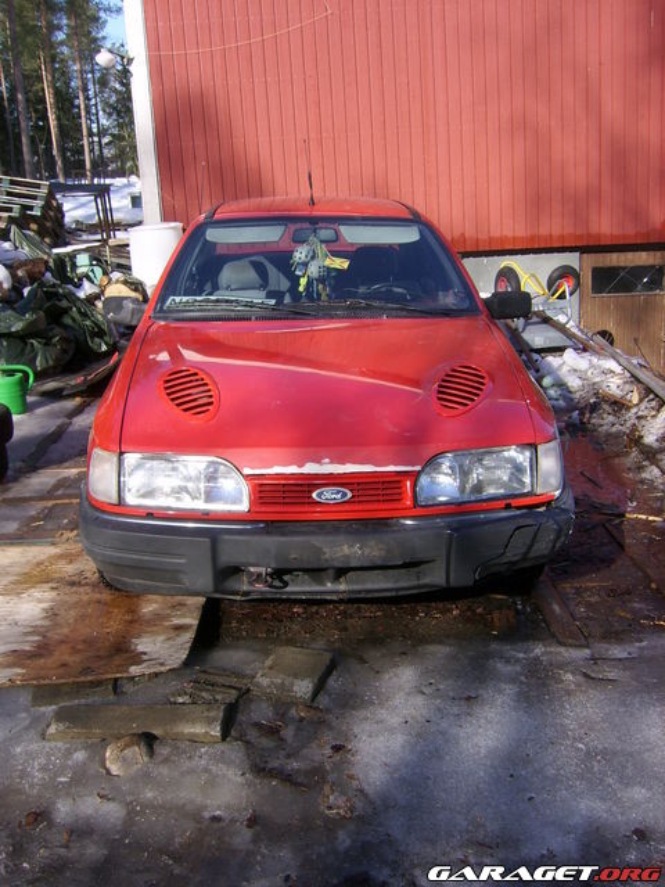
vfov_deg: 52.6
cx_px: 332
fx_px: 897
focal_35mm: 35
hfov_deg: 40.7
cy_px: 444
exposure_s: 1/176
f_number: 5.8
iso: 50
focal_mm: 5.95
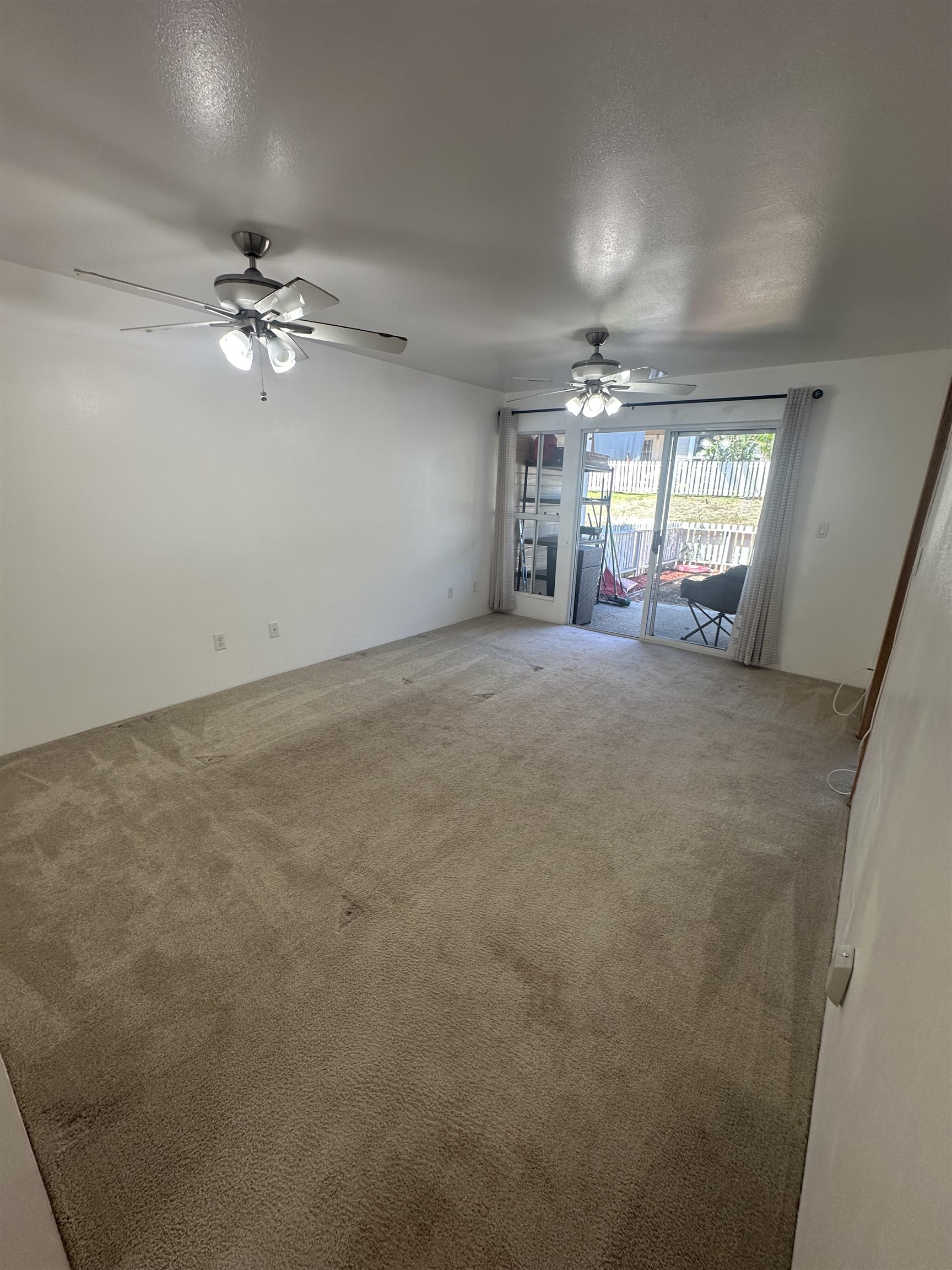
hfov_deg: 85.7
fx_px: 513
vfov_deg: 102.1
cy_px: 635
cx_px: 476
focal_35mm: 14
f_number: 2.2
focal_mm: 2.22
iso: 100
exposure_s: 1/120
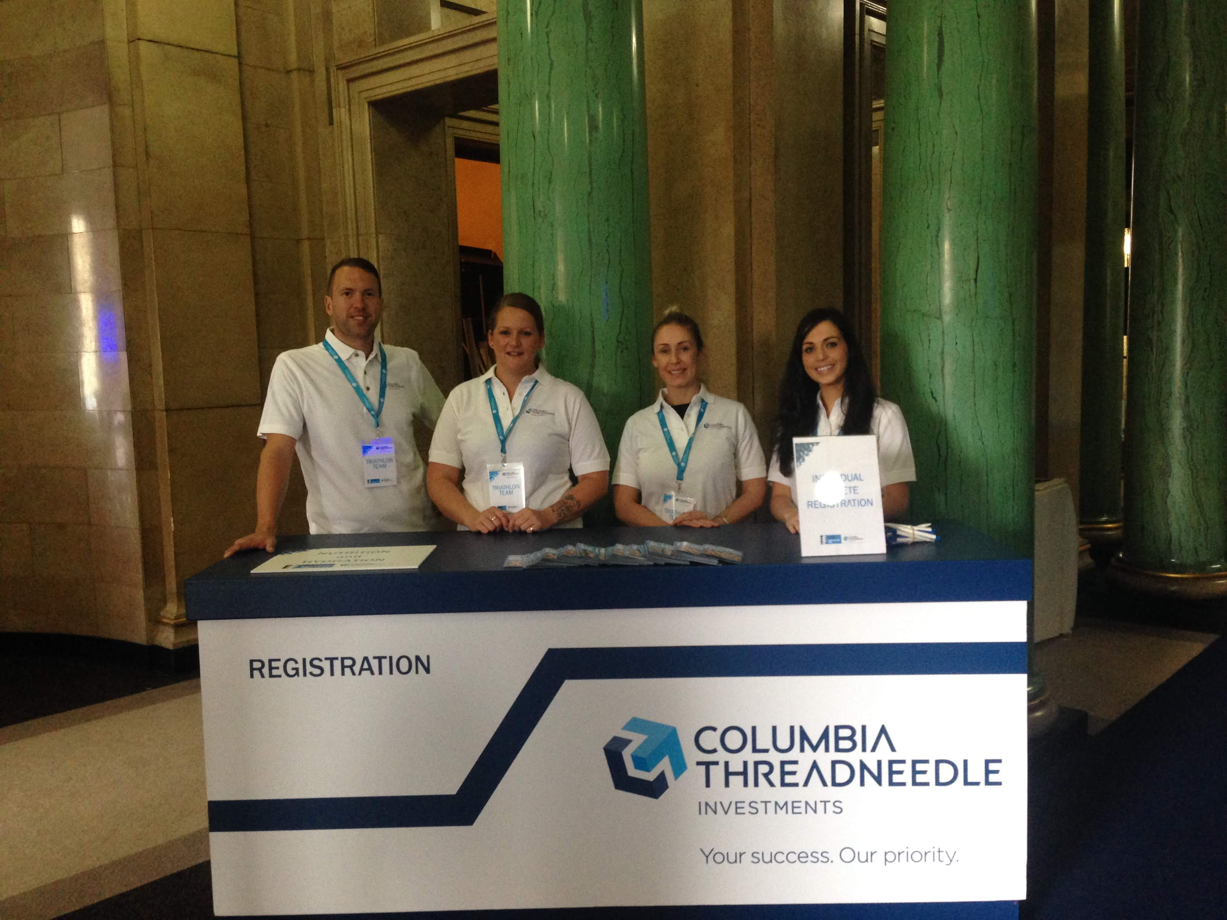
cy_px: 460
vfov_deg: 42.9
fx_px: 1170
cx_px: 614
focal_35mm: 33
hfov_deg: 55.4
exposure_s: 1/20
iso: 200
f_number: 2.4
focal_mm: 4.12
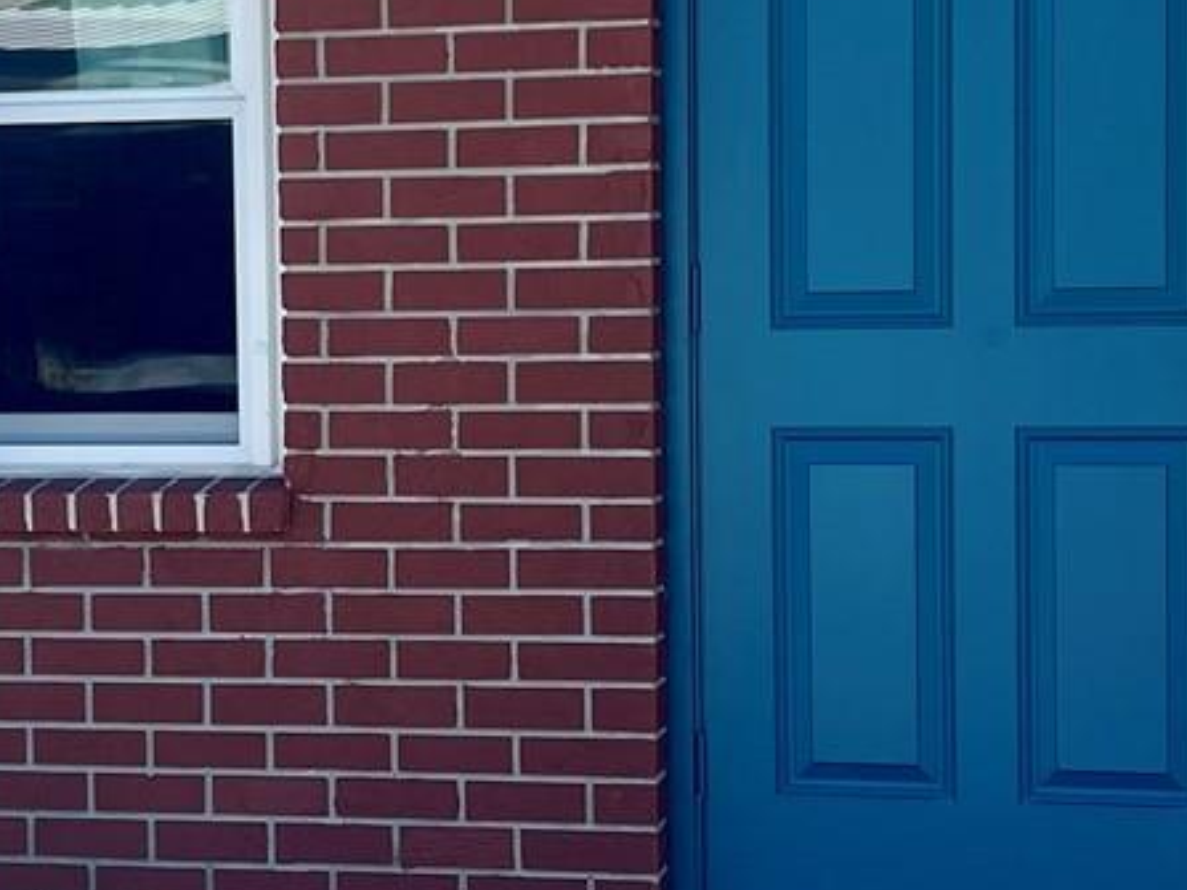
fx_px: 3188
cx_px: 351
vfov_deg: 15.9
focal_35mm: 93
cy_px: 401
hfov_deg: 21.0
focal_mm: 5.7
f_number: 1.5
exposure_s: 1/1029
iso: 50
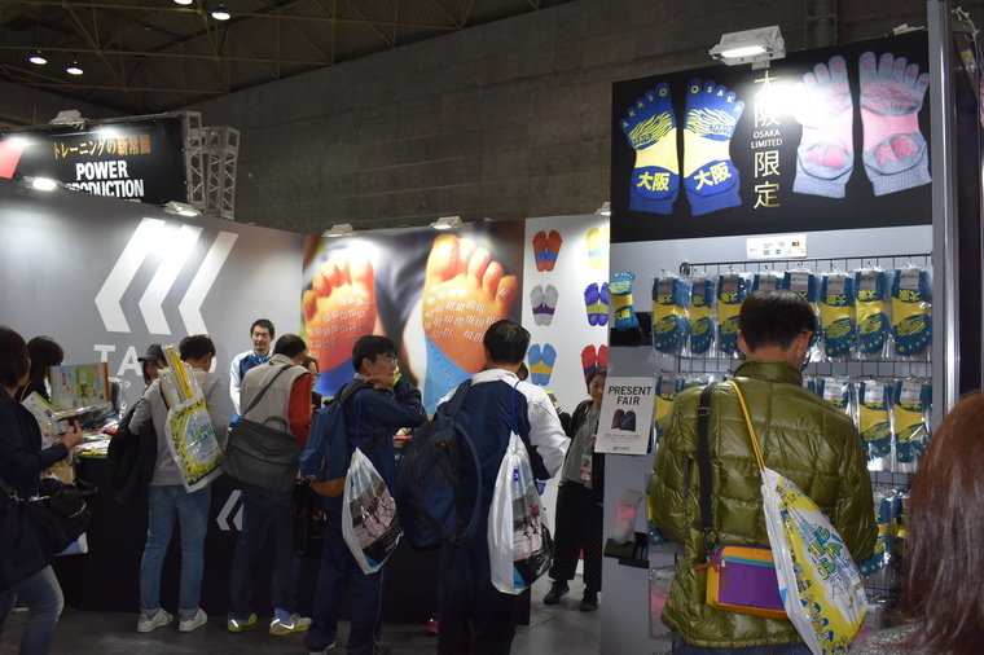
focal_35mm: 30
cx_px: 492
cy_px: 328
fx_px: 820
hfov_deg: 62.0
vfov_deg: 43.6
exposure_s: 1/125
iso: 800
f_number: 5.6
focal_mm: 20
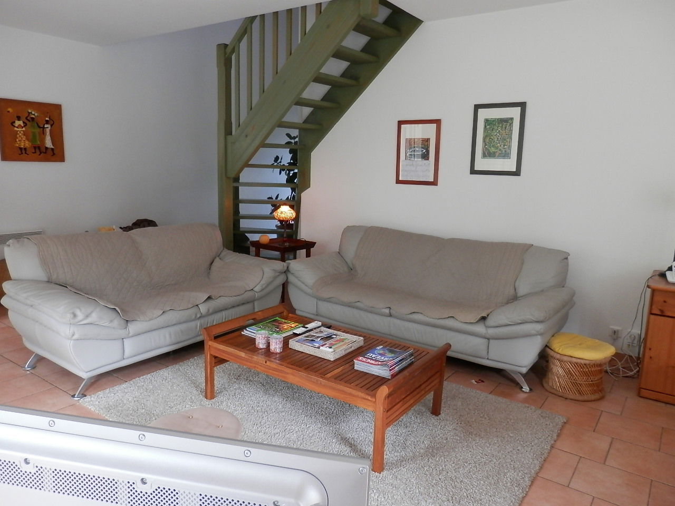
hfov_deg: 69.4
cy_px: 253
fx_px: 487
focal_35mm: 25
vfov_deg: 54.9
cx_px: 338
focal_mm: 4.5
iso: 200
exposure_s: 1/25
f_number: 3
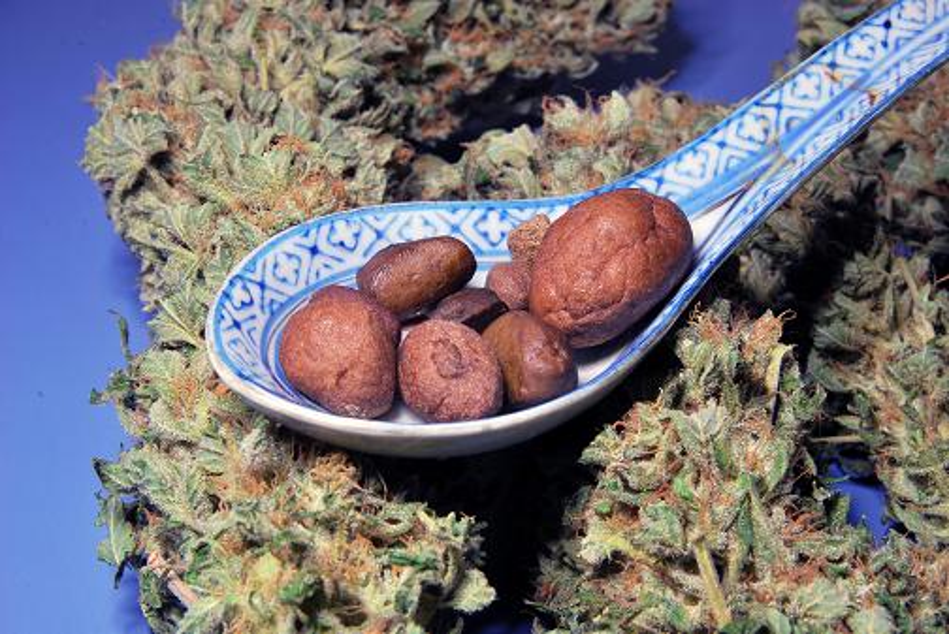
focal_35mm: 69
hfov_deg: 29.2
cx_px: 474
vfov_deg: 19.8
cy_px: 317
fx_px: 1820
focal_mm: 46
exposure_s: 1/125
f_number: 18
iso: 125
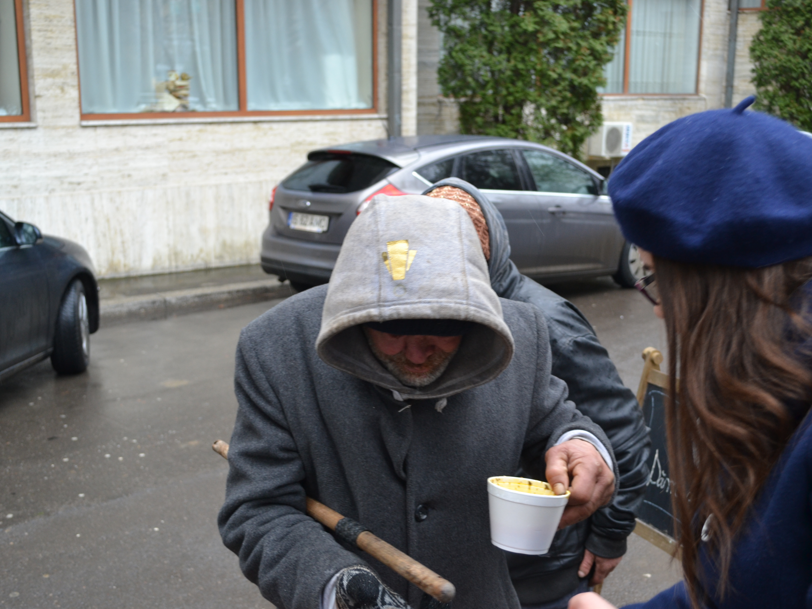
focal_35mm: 43
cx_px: 433
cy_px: 300
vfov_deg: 33.6
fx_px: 1009
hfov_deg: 43.8
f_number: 4.2
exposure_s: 1/50
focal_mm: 26
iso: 400
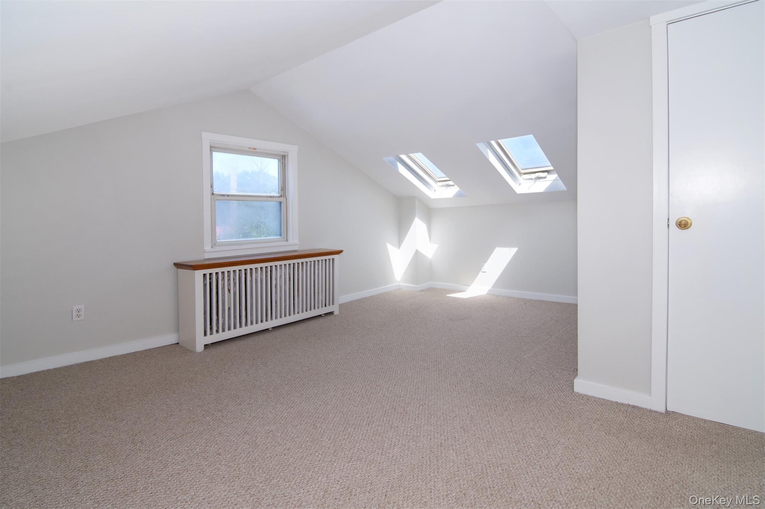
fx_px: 350
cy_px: 254
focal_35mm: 16
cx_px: 382
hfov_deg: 95.0
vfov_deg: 72.0
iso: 500
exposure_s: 1/60
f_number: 11
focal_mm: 11
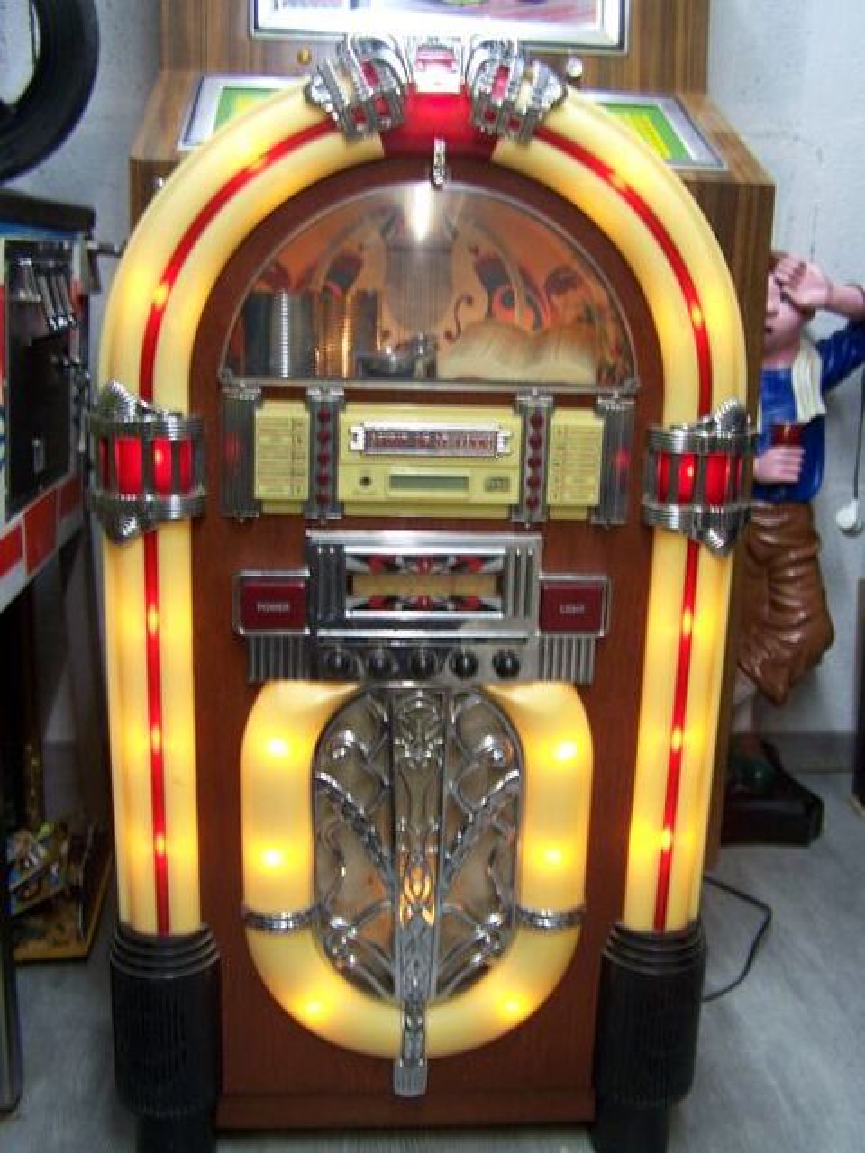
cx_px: 432
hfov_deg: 37.7
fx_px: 1266
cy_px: 576
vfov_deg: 49.0
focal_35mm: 38
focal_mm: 6.3
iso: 160
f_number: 2.8
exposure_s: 1/10
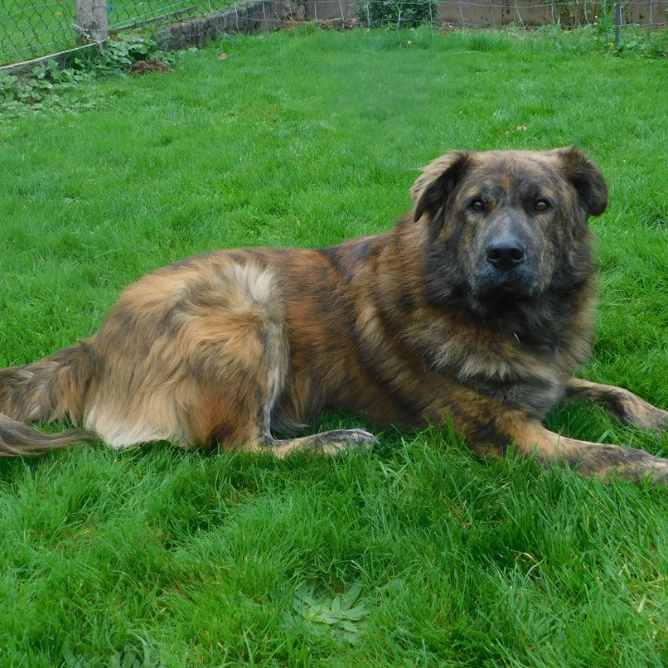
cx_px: 331
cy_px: 336
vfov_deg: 34.0
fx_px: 1092
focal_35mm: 50
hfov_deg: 34.0
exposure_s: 1/100
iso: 125
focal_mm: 6.3
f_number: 3.5
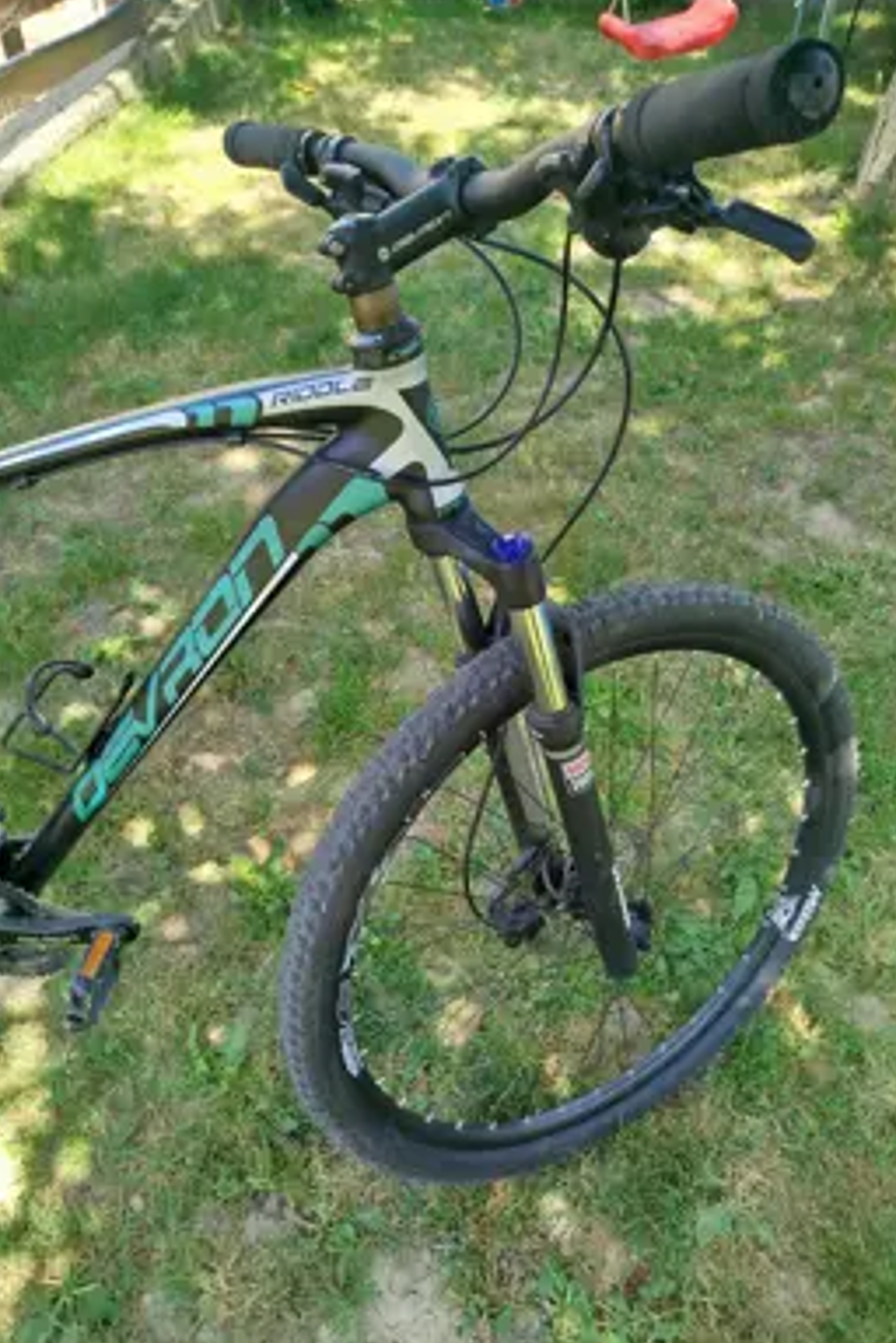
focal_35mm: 26
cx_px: 476
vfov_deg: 69.4
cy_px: 689
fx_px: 971
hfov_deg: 49.5
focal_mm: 5.31
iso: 50
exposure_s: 1/108
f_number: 1.7
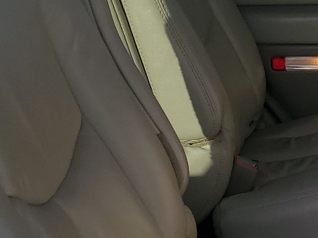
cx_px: 330
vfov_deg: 15.4
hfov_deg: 19.9
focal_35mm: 95
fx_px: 872
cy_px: 208
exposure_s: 1/1429
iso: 50
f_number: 1.5
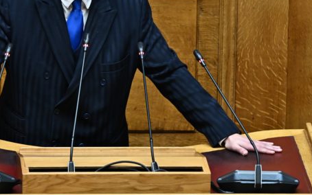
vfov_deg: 2.3
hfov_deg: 3.7
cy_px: 38
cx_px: 109
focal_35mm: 569
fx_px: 4839
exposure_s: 1/250
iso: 3600
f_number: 6.3
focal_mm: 330
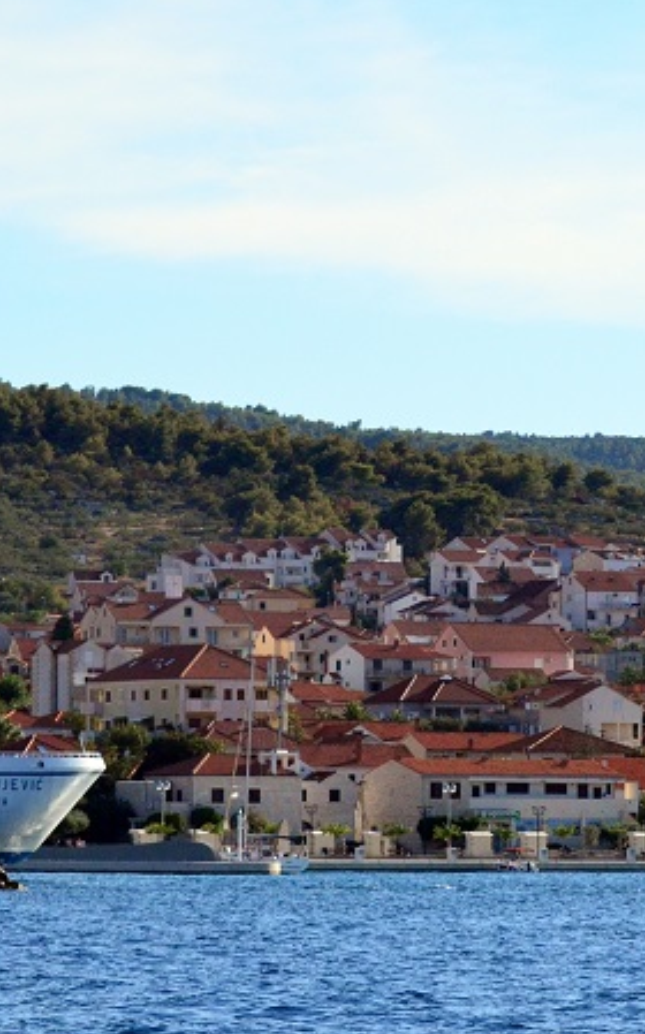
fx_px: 6705
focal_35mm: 238
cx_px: 719
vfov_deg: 8.8
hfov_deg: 5.5
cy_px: 343
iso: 1400
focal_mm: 70
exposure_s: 1/8000
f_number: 5.6
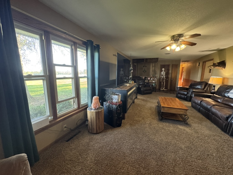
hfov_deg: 102.1
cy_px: 88
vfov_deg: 85.7
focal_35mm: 14
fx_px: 94
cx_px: 116
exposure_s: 1/60
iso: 400
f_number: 2.2
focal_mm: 2.22
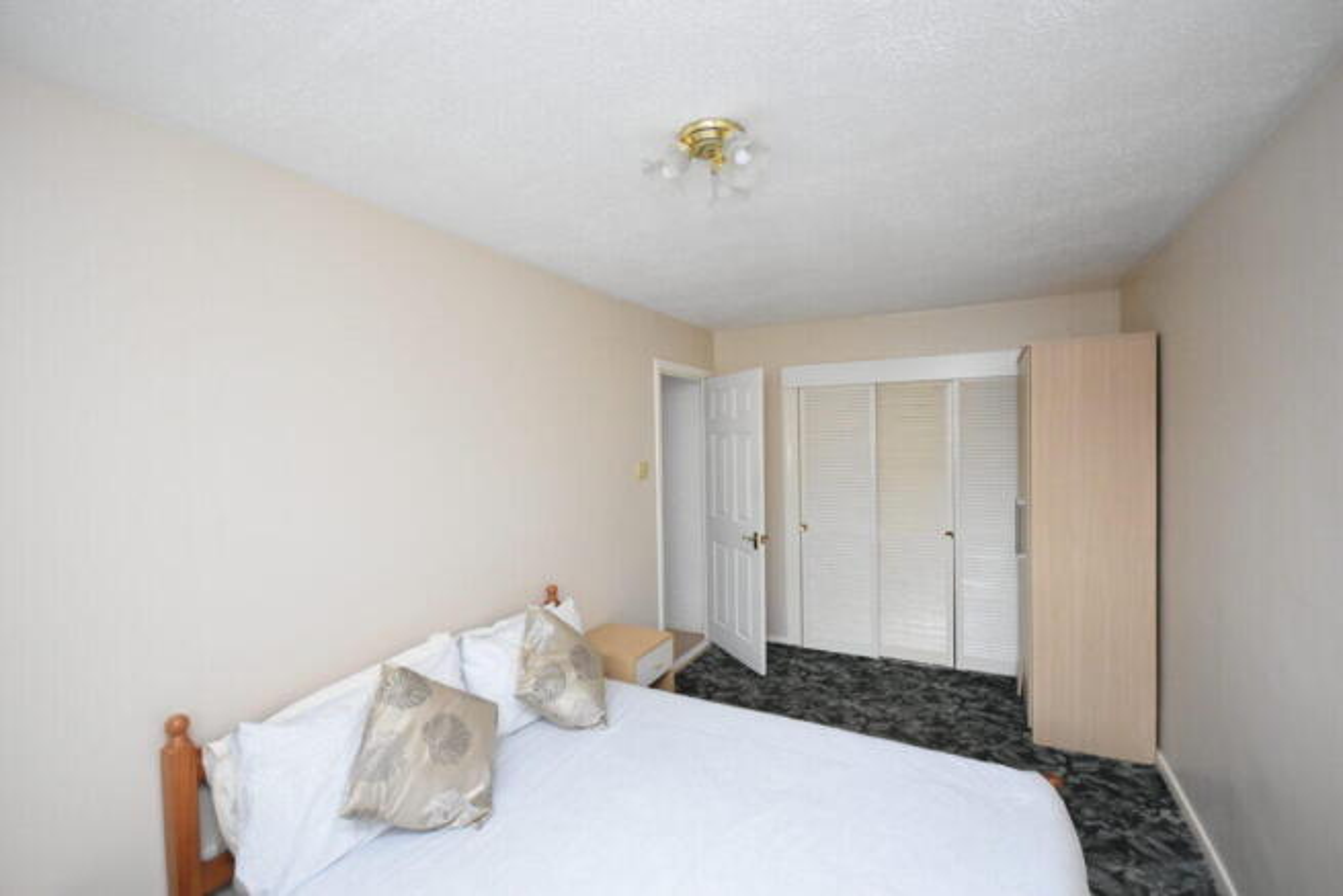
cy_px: 448
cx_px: 672
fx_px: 560
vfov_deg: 77.4
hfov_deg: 100.4
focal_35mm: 15
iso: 3200
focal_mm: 10
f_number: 4
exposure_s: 1/60
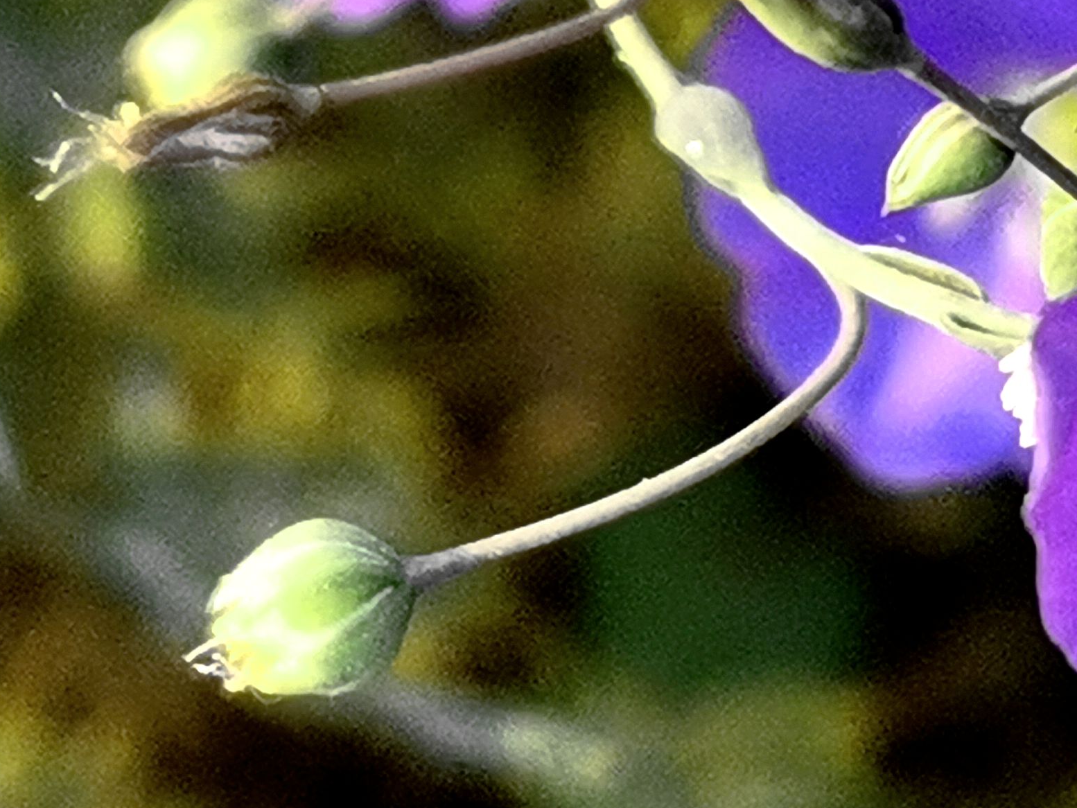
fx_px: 6006
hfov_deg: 10.2
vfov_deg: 7.7
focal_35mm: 193
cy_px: -27
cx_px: 1022
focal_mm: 4.75
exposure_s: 1/276
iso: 50
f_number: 1.8
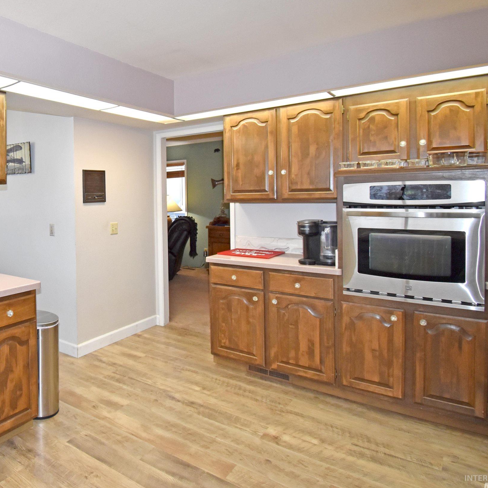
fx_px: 383
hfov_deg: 58.2
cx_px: 74
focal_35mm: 24
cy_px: 203
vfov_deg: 64.6
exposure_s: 1/100
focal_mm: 10
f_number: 5
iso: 800
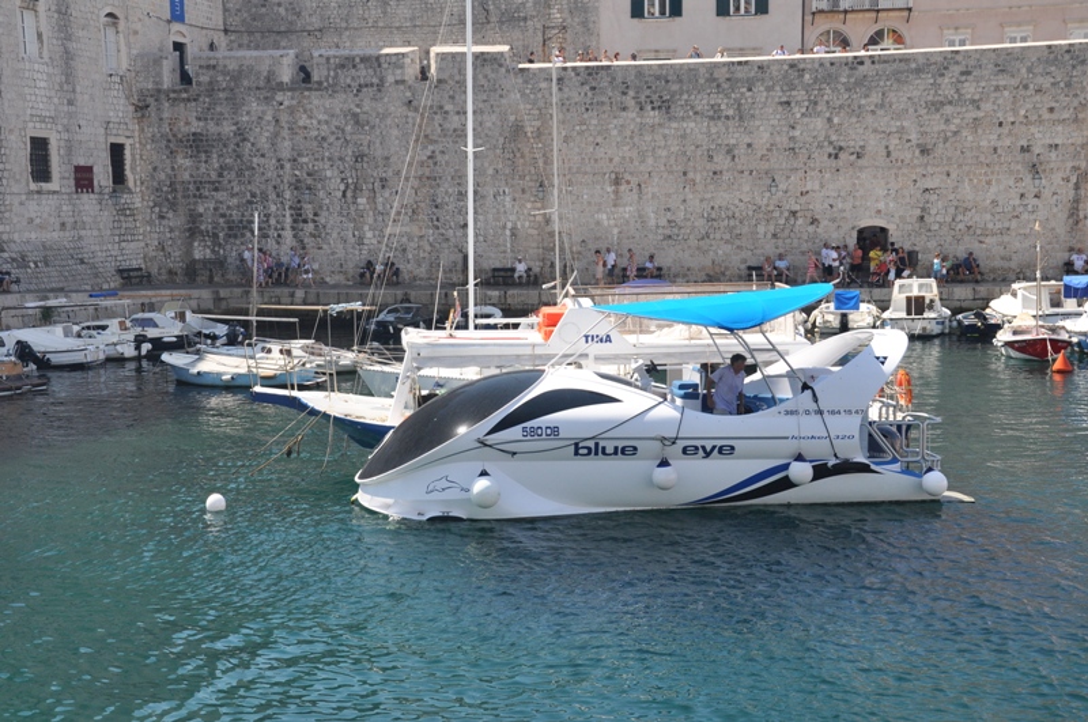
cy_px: 361
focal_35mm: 52
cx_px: 544
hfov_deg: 37.9
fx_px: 1584
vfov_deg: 25.7
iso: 640
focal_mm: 35
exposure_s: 1/320
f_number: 9
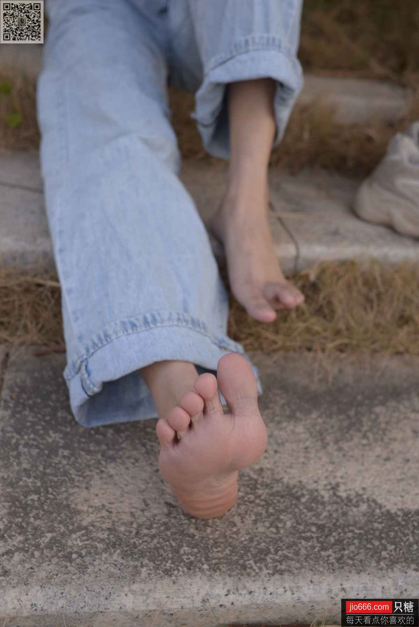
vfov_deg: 54.4
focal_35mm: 35
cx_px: 210
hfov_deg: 37.9
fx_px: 611
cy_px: 314
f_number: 5.6
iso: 125
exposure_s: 1/100
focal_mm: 35
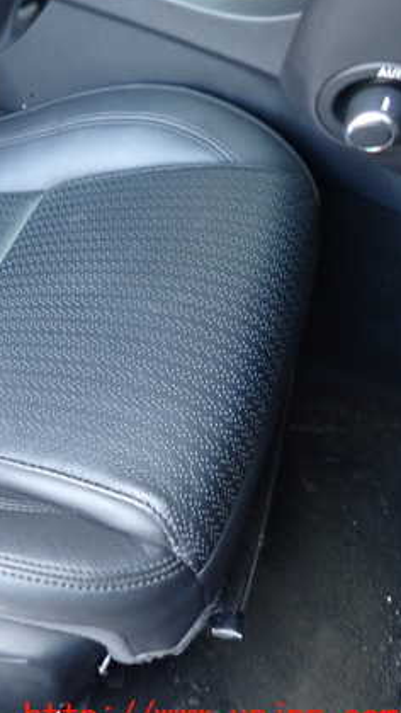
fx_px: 736
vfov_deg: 51.6
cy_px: 357
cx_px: -102
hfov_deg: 26.4
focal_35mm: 39
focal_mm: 4.5
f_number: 2
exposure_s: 1/30
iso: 250
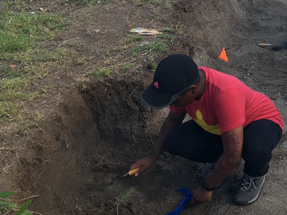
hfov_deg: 26.7
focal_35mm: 68
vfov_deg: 21.1
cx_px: 302
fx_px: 564
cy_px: 16
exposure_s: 1/248
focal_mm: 4.15
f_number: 2.2
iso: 25
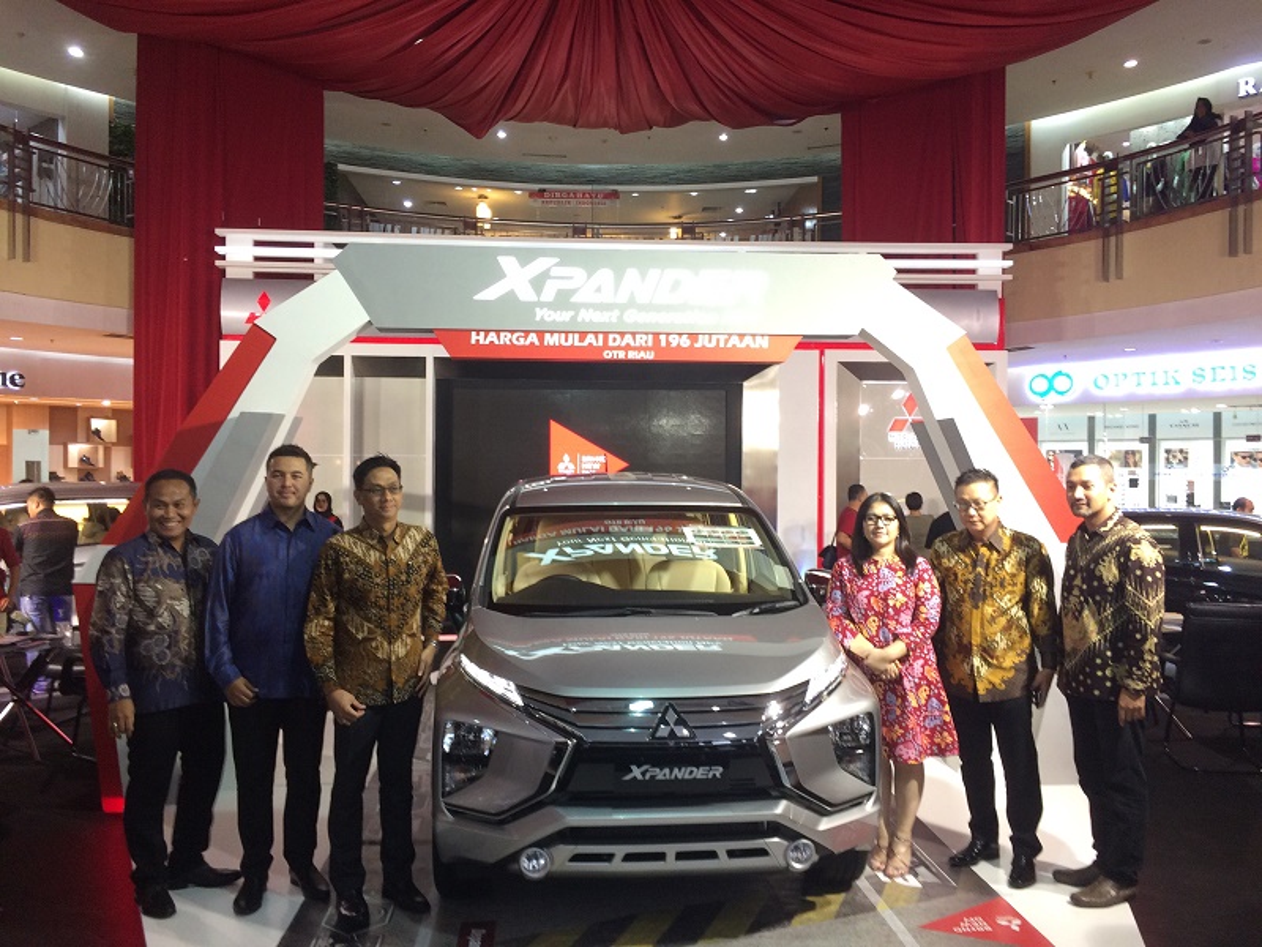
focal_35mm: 29
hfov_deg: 61.7
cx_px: 631
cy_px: 474
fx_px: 1057
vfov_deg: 48.2
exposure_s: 1/33
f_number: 2.2
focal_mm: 4.15
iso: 125
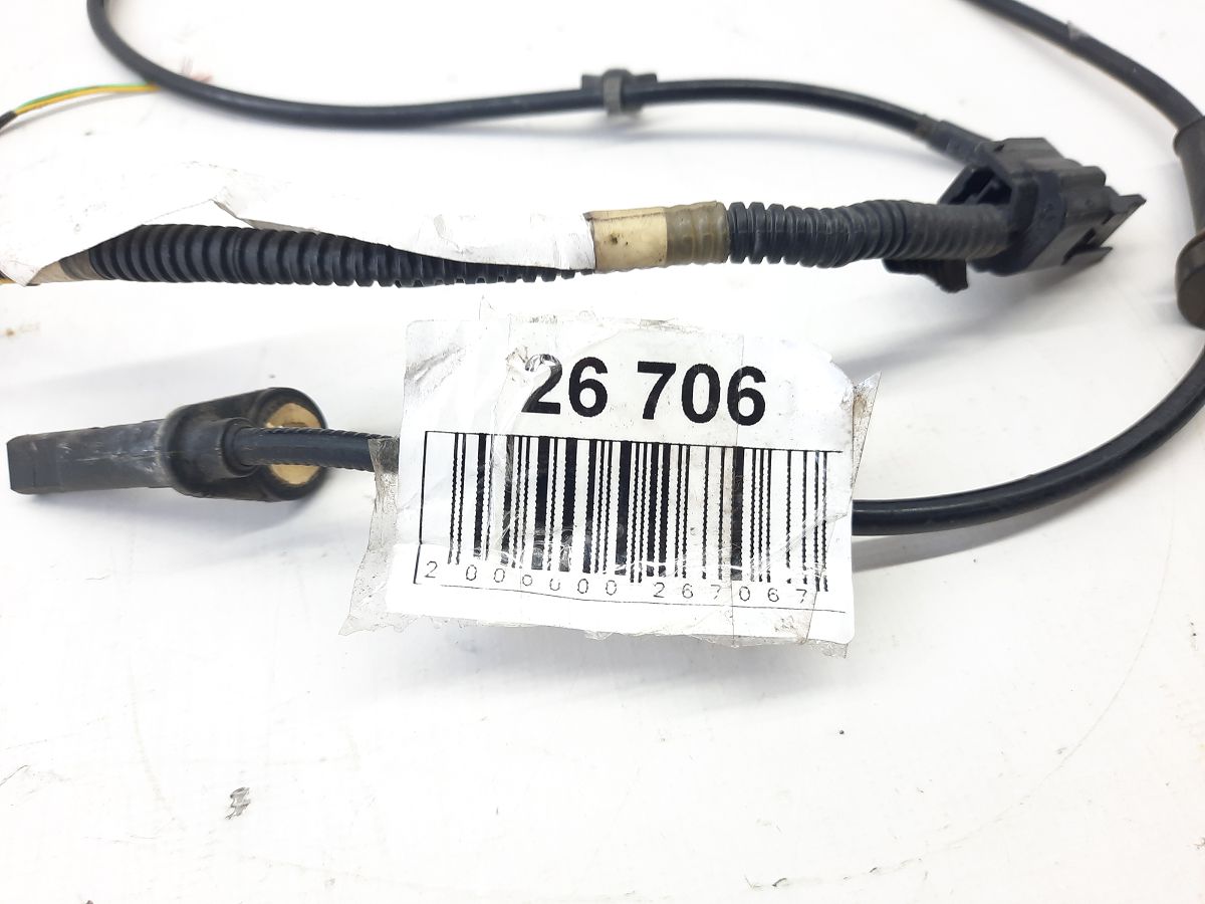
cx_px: 602
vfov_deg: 54.9
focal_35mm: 25
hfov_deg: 69.4
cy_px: 452
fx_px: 870
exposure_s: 1/50
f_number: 2
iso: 100
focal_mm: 4.6
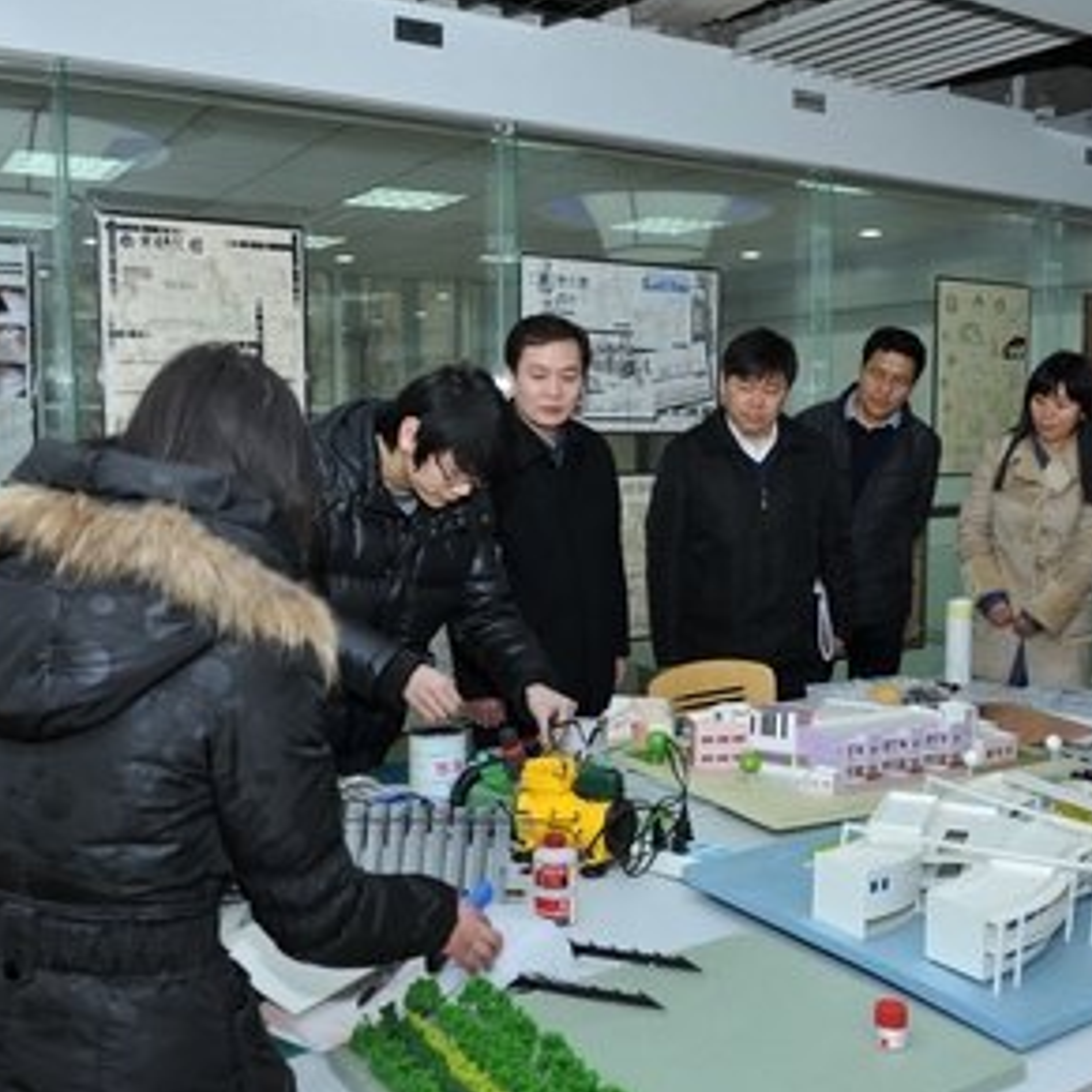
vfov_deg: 47.2
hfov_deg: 47.2
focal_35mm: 35
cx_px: 589
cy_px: 552
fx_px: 1249
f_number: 4
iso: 400
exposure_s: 1/60
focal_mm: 24
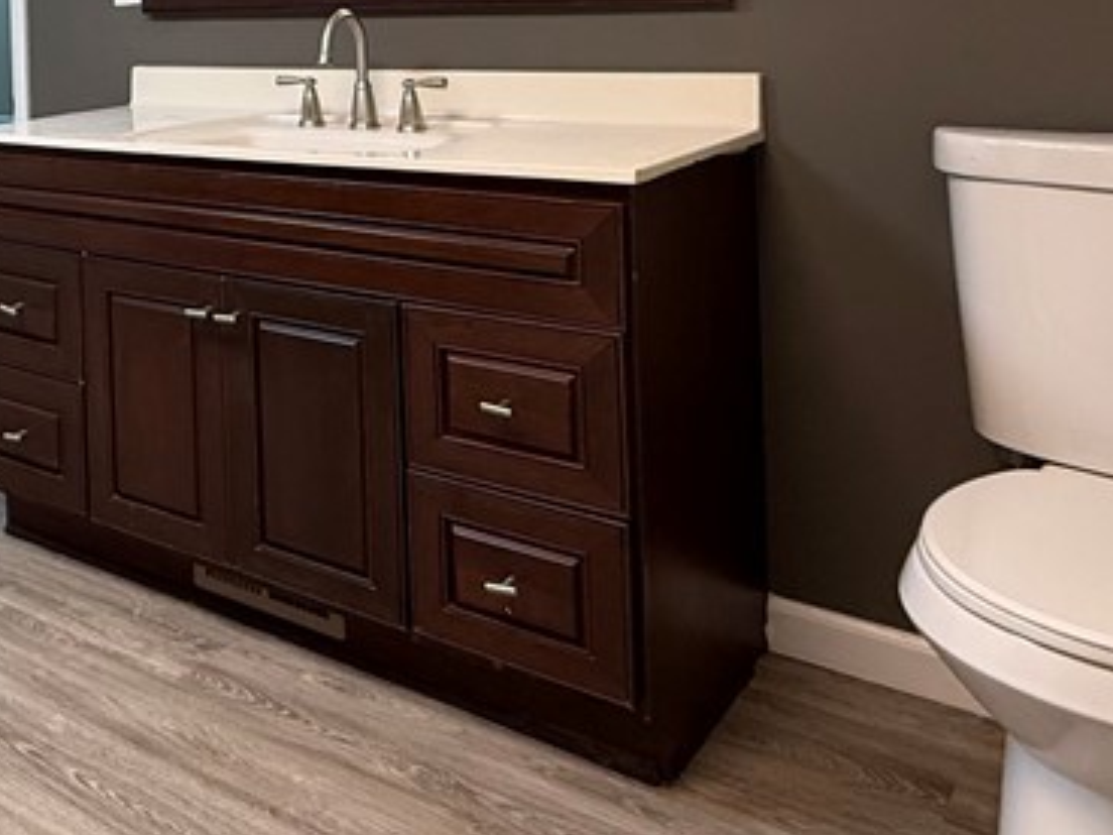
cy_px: 18
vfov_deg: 33.9
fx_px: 1254
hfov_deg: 42.1
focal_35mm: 39
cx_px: 27
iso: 250
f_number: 2.2
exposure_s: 1/120
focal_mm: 2.22
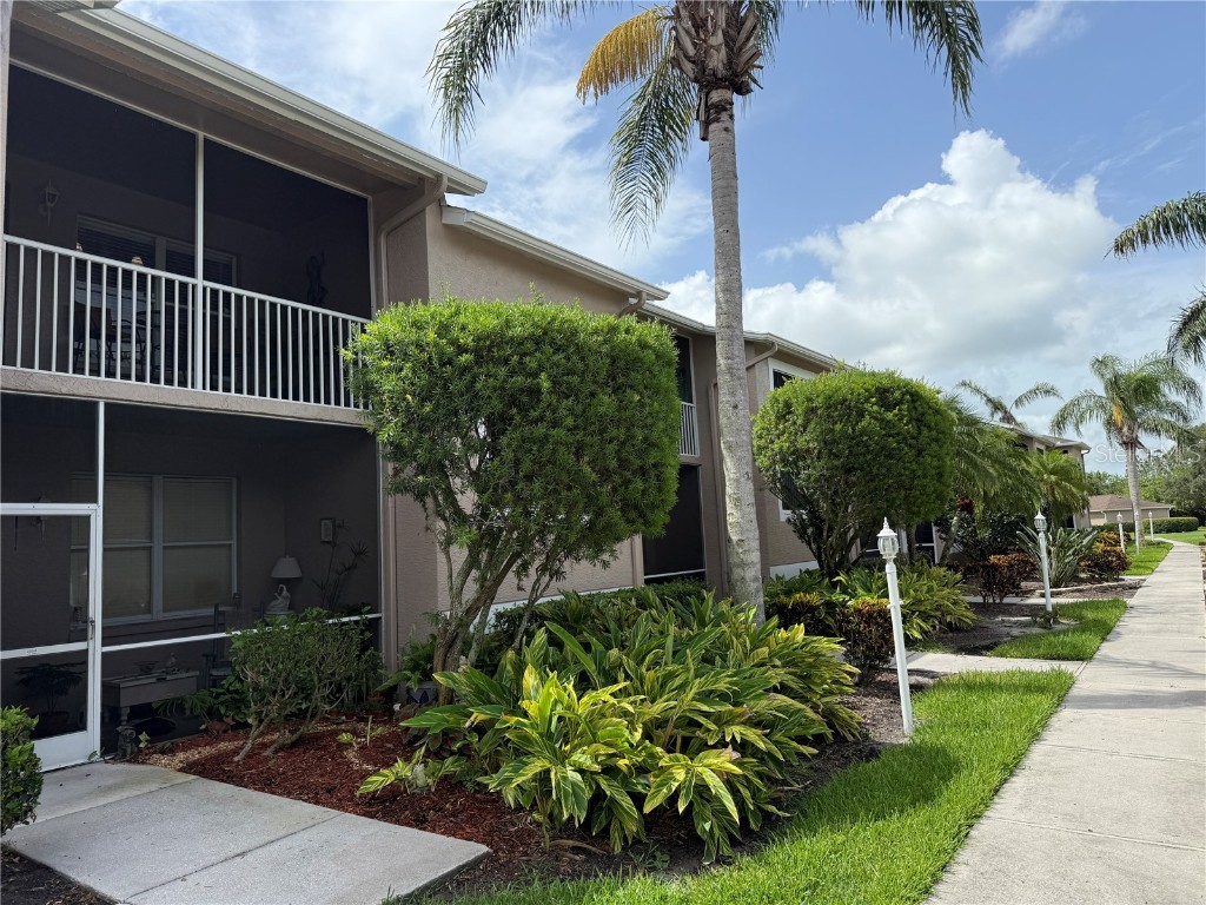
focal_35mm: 24
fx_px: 836
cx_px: 603
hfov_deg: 71.6
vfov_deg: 56.8
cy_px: 452
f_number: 1.78
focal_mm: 6.76
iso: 80
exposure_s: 1/3759
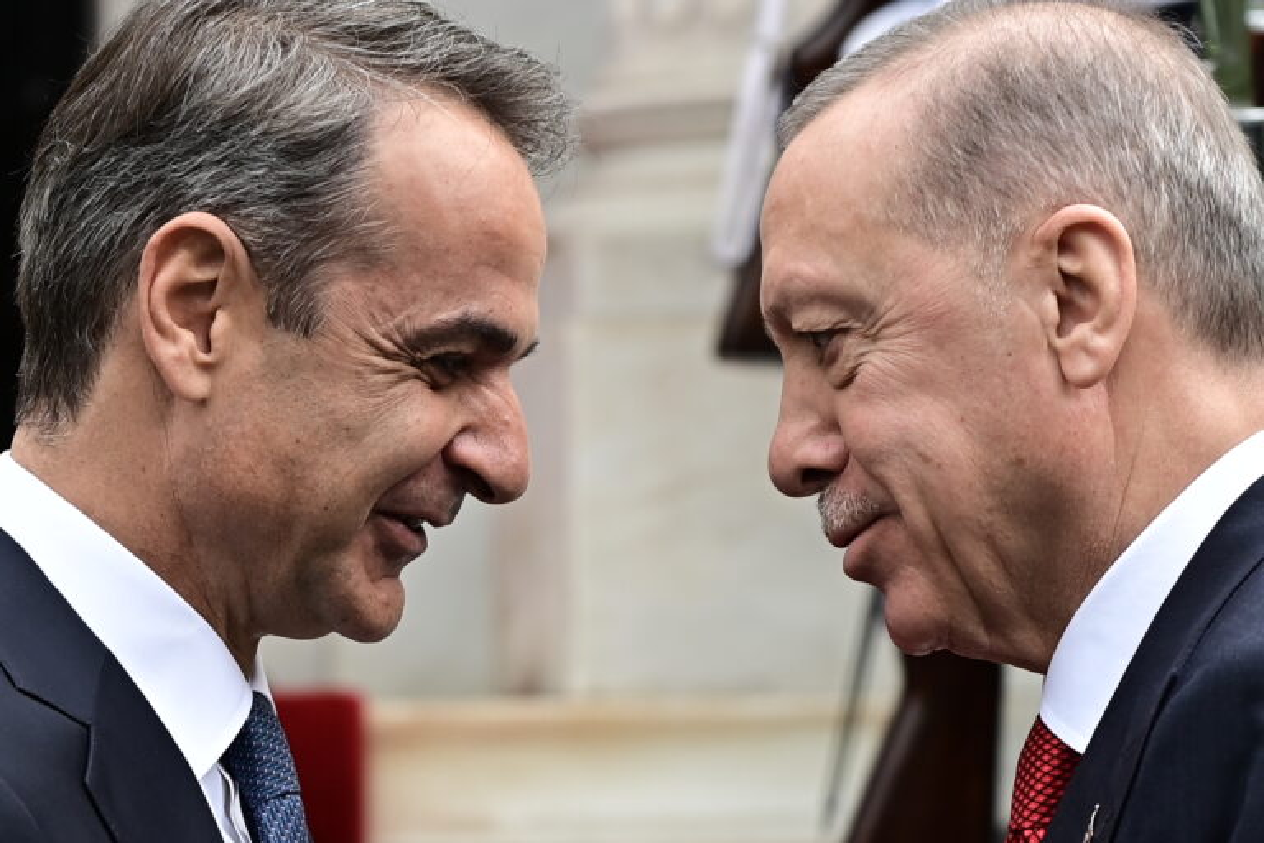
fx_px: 3160
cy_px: 422
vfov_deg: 15.2
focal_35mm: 90
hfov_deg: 22.6
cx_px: 632
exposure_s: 1/400
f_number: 4
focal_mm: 90
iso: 200
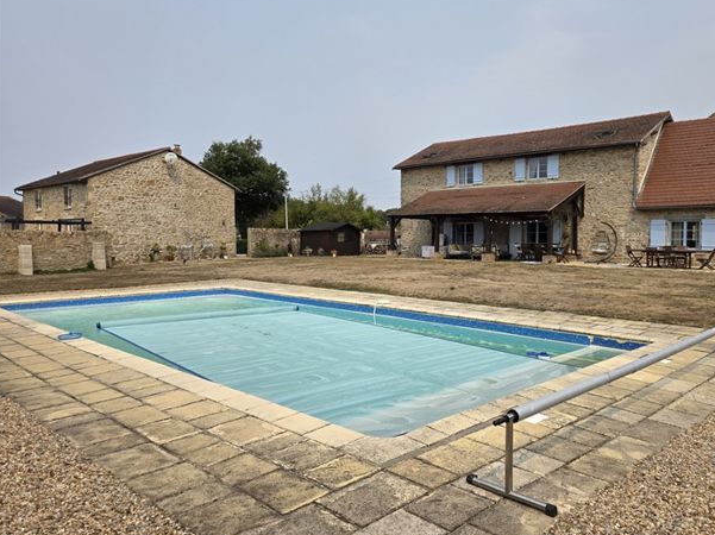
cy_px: 258
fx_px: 557
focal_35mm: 27
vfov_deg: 51.3
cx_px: 412
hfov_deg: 65.0
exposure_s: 1/7944
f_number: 1.7
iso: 80
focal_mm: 6.3
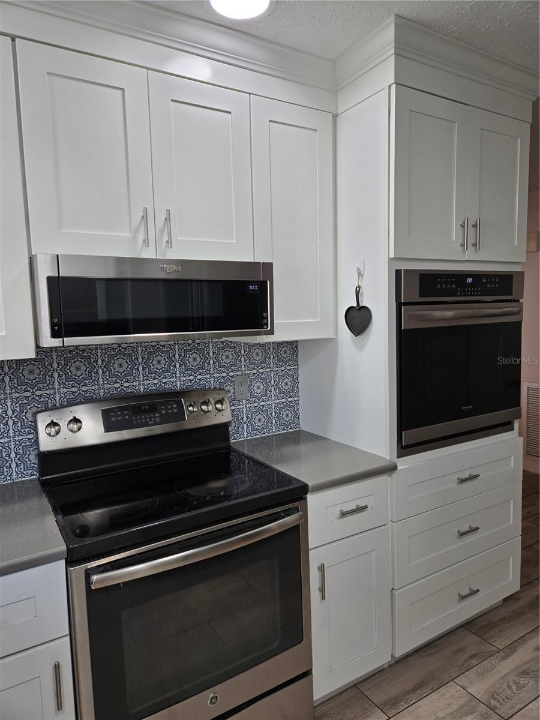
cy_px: 360
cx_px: 270
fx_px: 478
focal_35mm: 23
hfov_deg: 58.9
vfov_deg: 73.9
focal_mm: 5.4
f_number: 1.8
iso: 64
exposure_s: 1/120
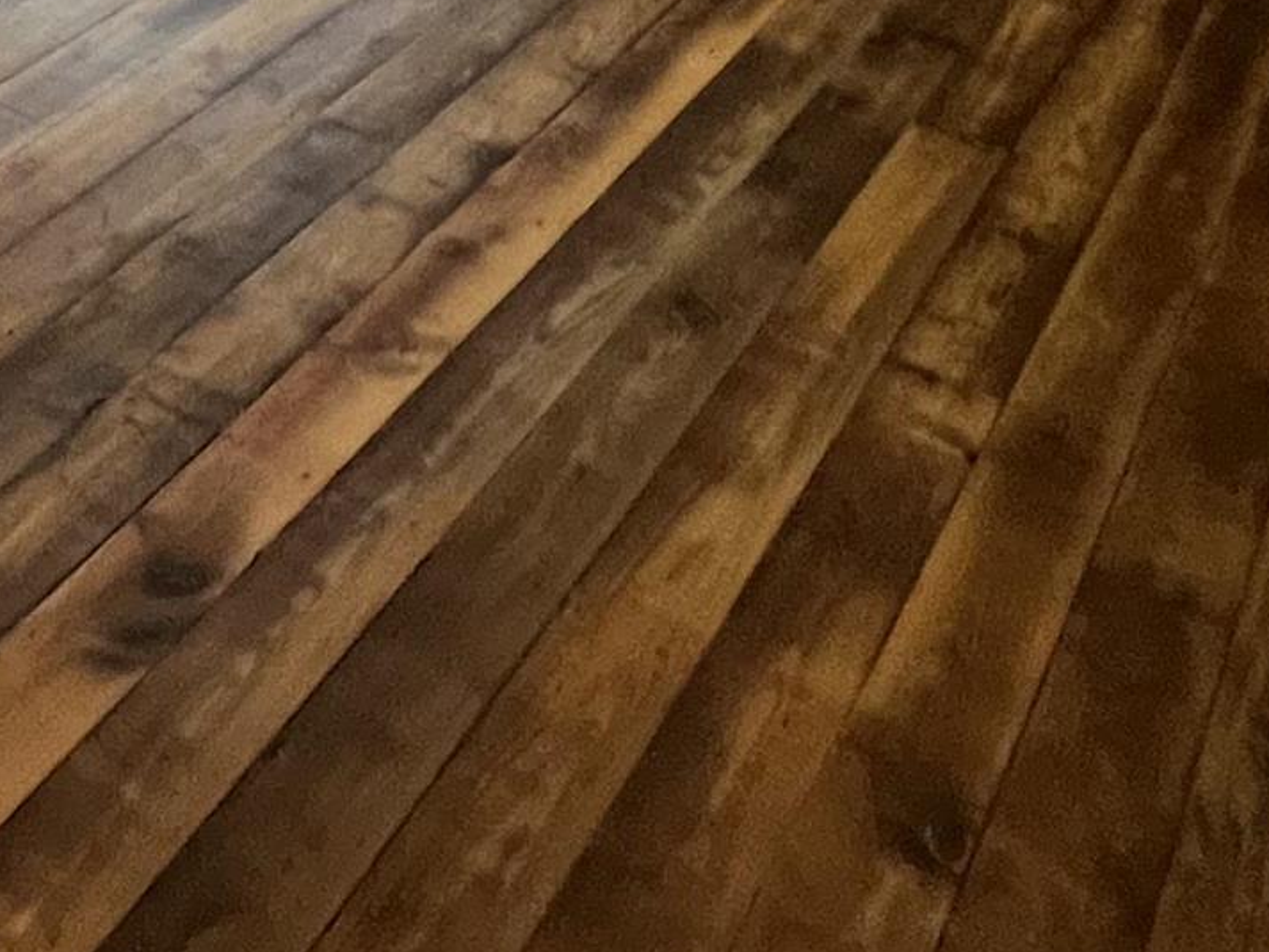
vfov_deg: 19.4
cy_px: -769
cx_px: 14
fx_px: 2053
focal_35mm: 56
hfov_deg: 31.8
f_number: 1.8
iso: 500
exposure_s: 1/60
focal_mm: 1.57
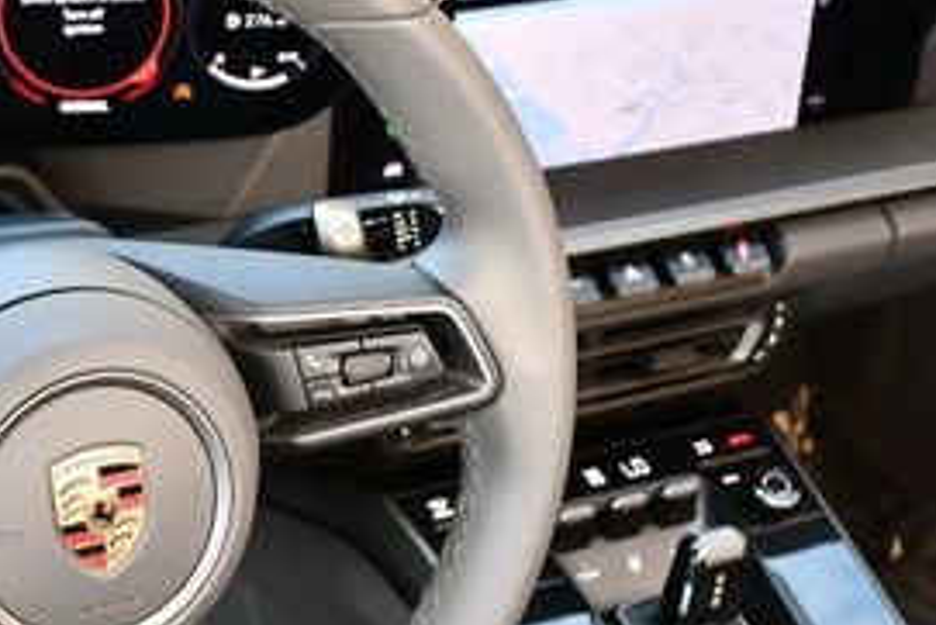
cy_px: 404
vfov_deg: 16.1
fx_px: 2211
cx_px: 162
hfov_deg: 23.5
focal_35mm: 85
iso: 720
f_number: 3.5
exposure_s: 1/250
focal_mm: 18
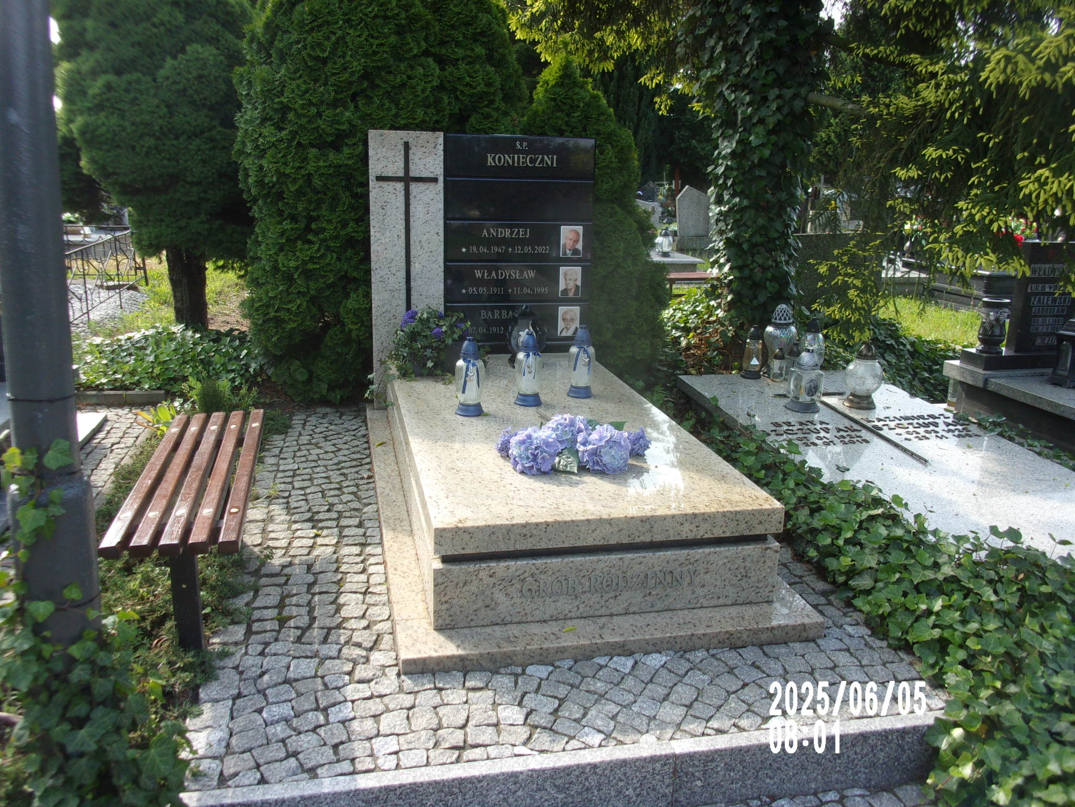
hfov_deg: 63.4
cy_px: 404
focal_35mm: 28
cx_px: 538
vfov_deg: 49.7
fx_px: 870
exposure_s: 1/150
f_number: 3.9
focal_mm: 5.1
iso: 80
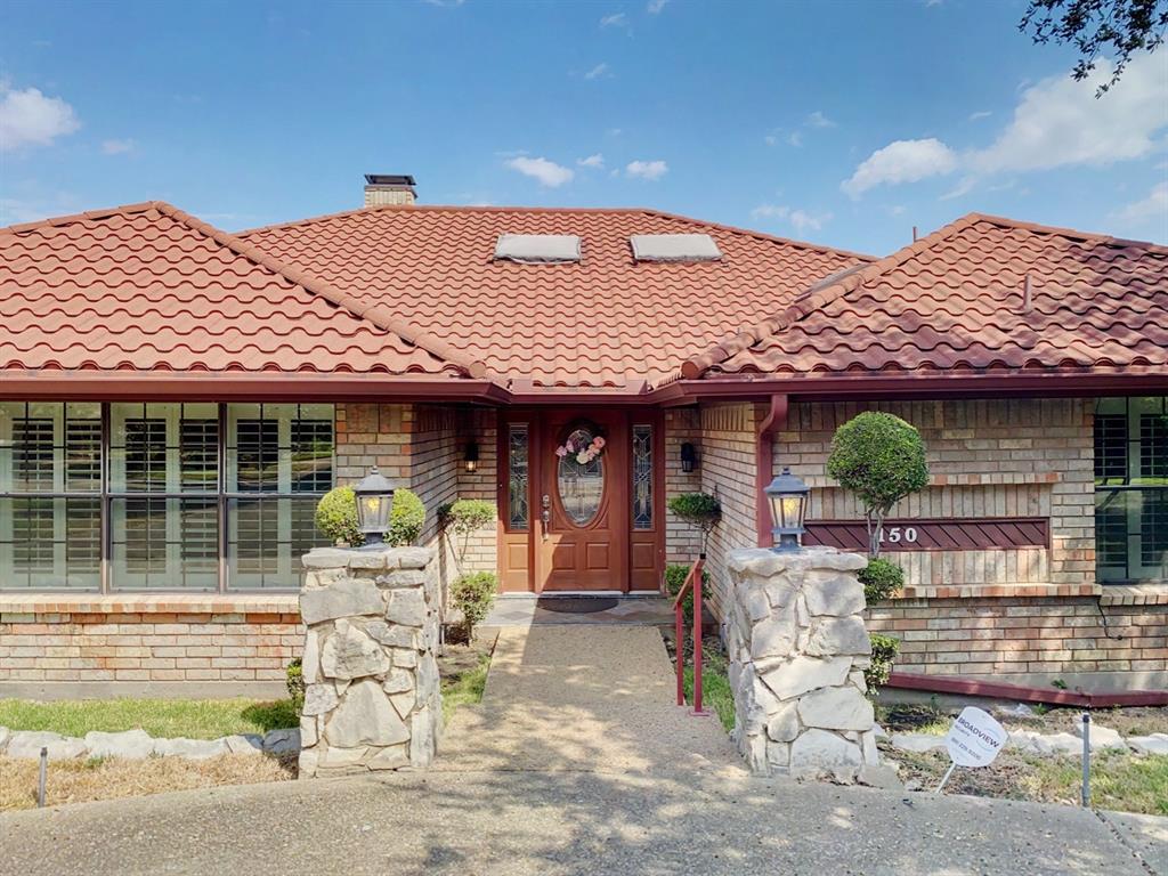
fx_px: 877
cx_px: 584
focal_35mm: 26
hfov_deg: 67.3
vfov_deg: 53.1
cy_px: 438
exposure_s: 1/1996
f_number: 1.8
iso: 32
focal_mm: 4.25
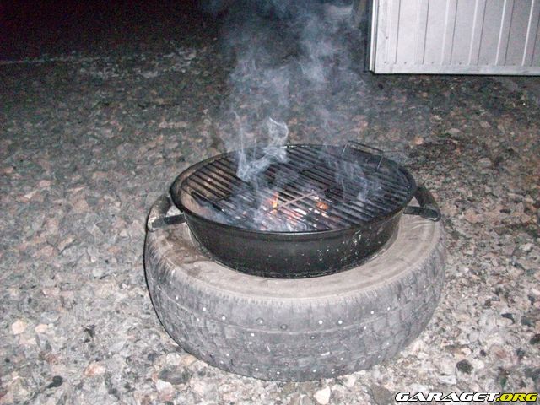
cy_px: 202
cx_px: 270
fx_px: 530
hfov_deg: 54.0
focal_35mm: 34
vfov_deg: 41.8
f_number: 2.8
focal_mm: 5.7
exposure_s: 1/128
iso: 800
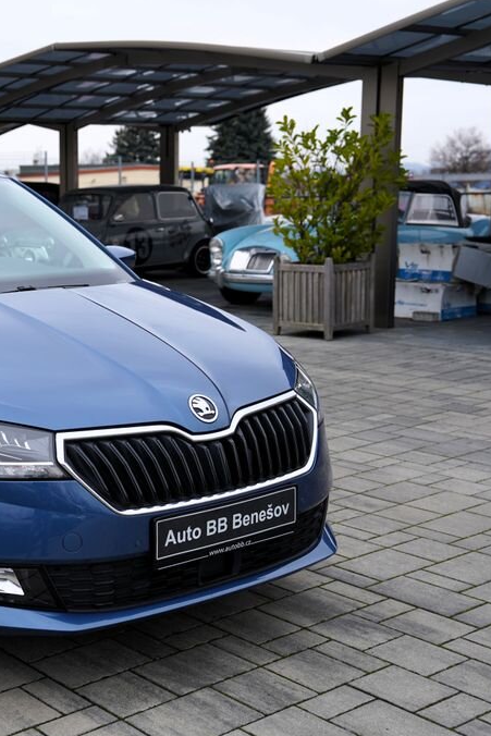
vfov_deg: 37.5
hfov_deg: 24.0
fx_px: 1084
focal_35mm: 53
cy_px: 367
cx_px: -39
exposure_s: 1/60
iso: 100
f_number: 3.5
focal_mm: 35
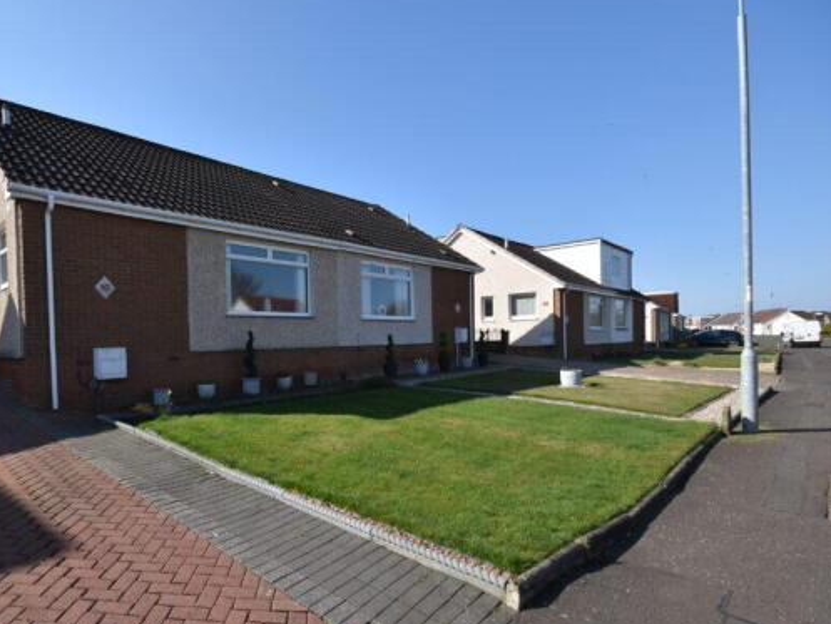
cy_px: 344
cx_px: 292
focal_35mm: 19
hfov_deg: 82.4
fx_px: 456
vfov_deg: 68.5
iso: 200
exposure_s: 1/320
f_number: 9
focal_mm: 10
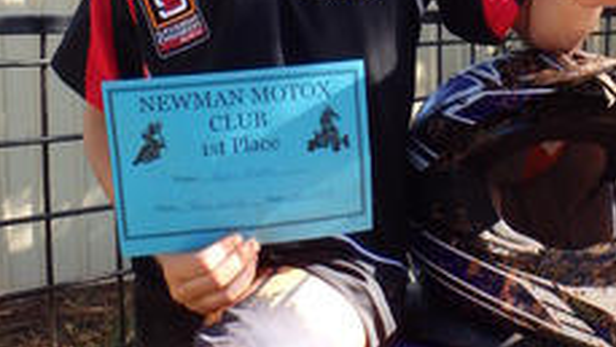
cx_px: 417
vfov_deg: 18.7
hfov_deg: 32.5
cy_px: 91
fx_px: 1046
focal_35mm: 64
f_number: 3.9
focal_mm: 5
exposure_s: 1/160
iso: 125
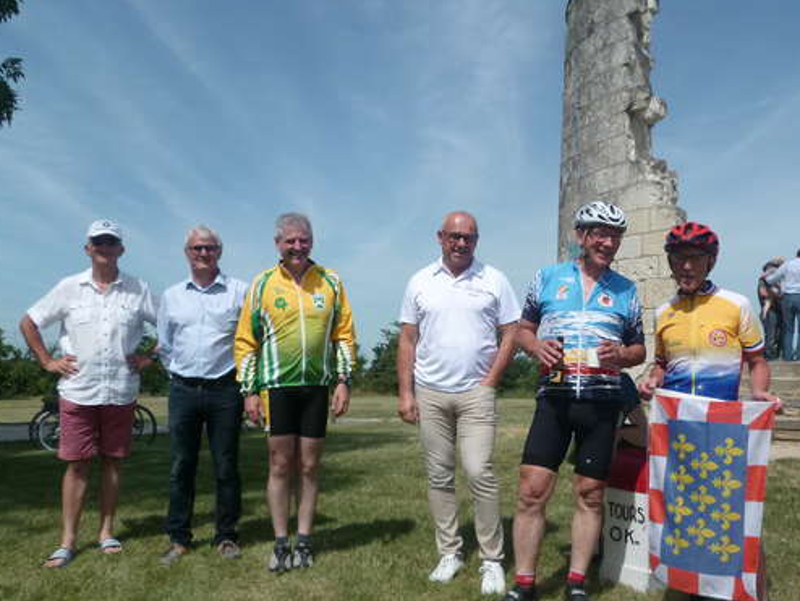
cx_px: 449
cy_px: 296
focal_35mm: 34
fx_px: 786
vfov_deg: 41.8
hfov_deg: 53.8
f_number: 9
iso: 200
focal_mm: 5
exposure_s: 1/640
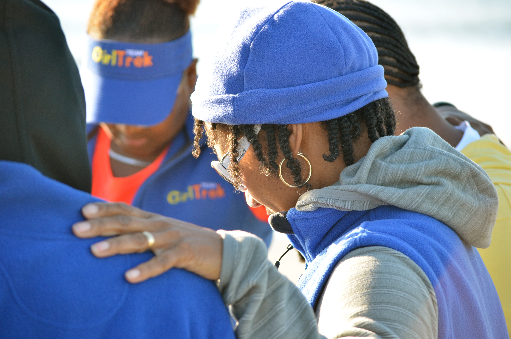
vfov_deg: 9.1
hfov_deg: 13.7
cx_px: 256
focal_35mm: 150
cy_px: 170
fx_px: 2125
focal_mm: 100
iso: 500
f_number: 5.6
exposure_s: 1/500
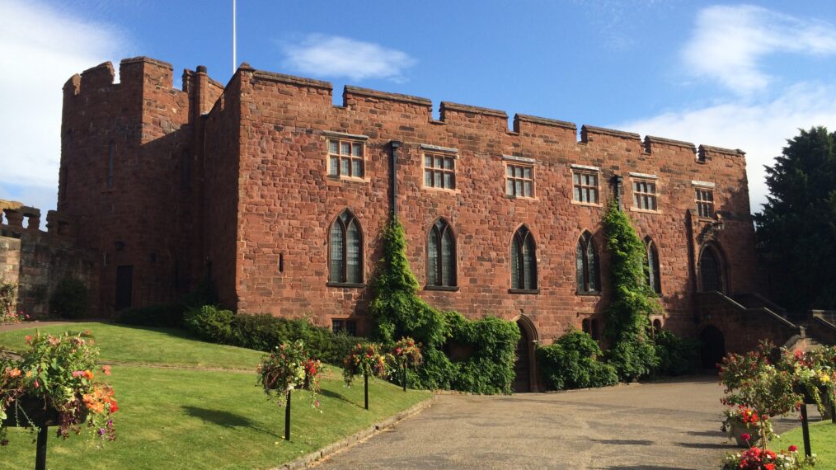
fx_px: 731
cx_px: 418
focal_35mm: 33
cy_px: 249
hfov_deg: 59.5
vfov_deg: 35.6
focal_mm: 4.12
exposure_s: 1/2053
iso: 32
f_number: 2.2
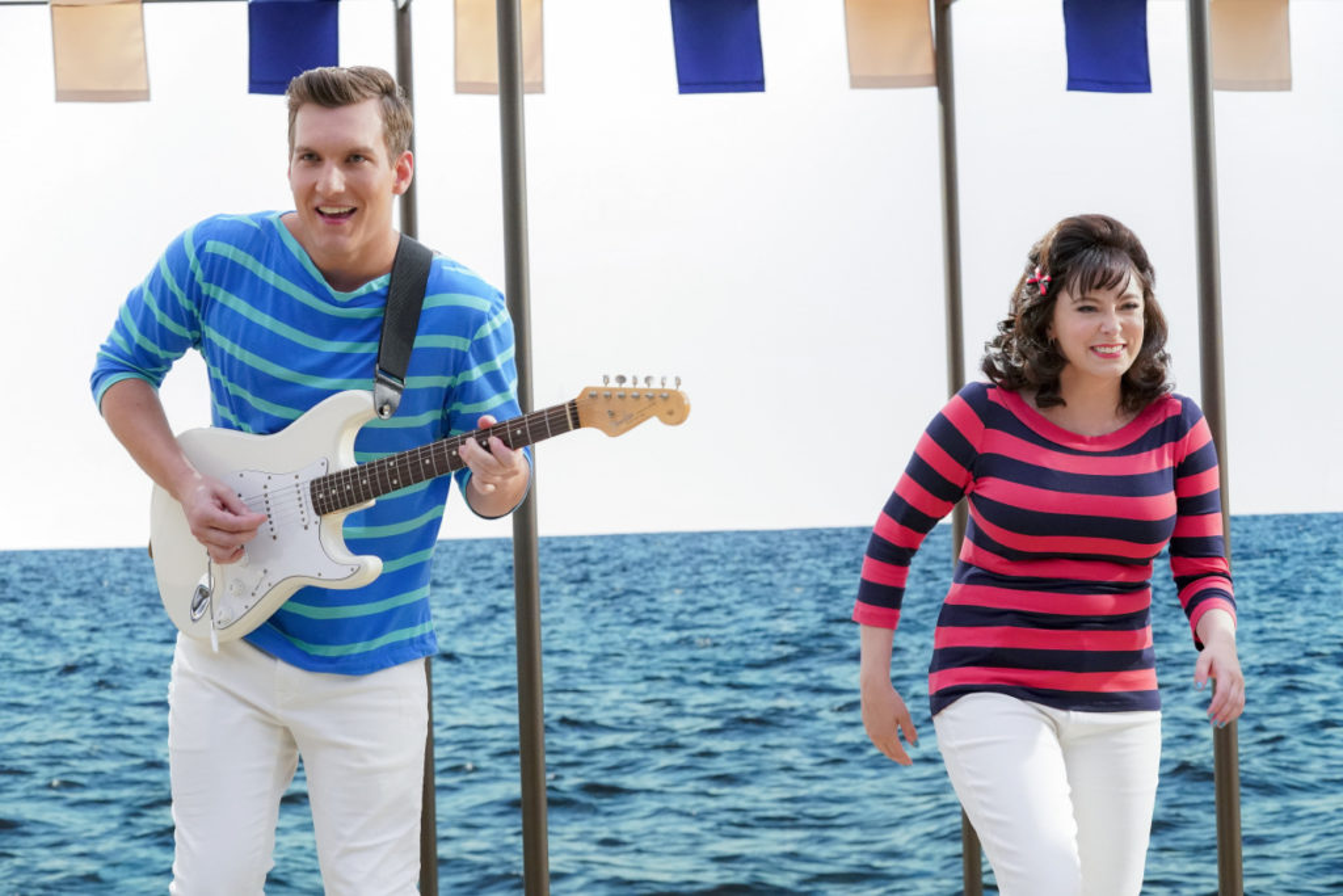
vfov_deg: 14.4
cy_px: 448
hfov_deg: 21.5
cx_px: 672
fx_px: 3544
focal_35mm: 95
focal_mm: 95
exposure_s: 1/320
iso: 5000
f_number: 5.6
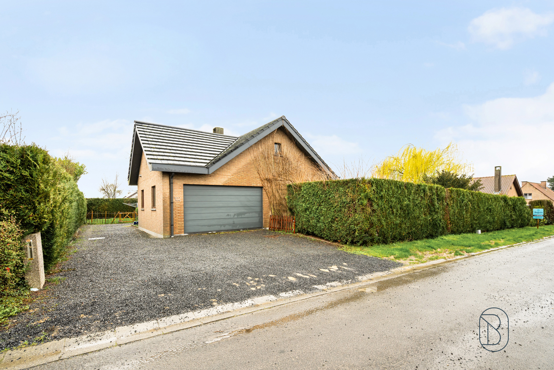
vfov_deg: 72.1
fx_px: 254
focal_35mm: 16
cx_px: 277
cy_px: 185
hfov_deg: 95.0
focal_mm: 16.5
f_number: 8
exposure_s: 1/125
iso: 500
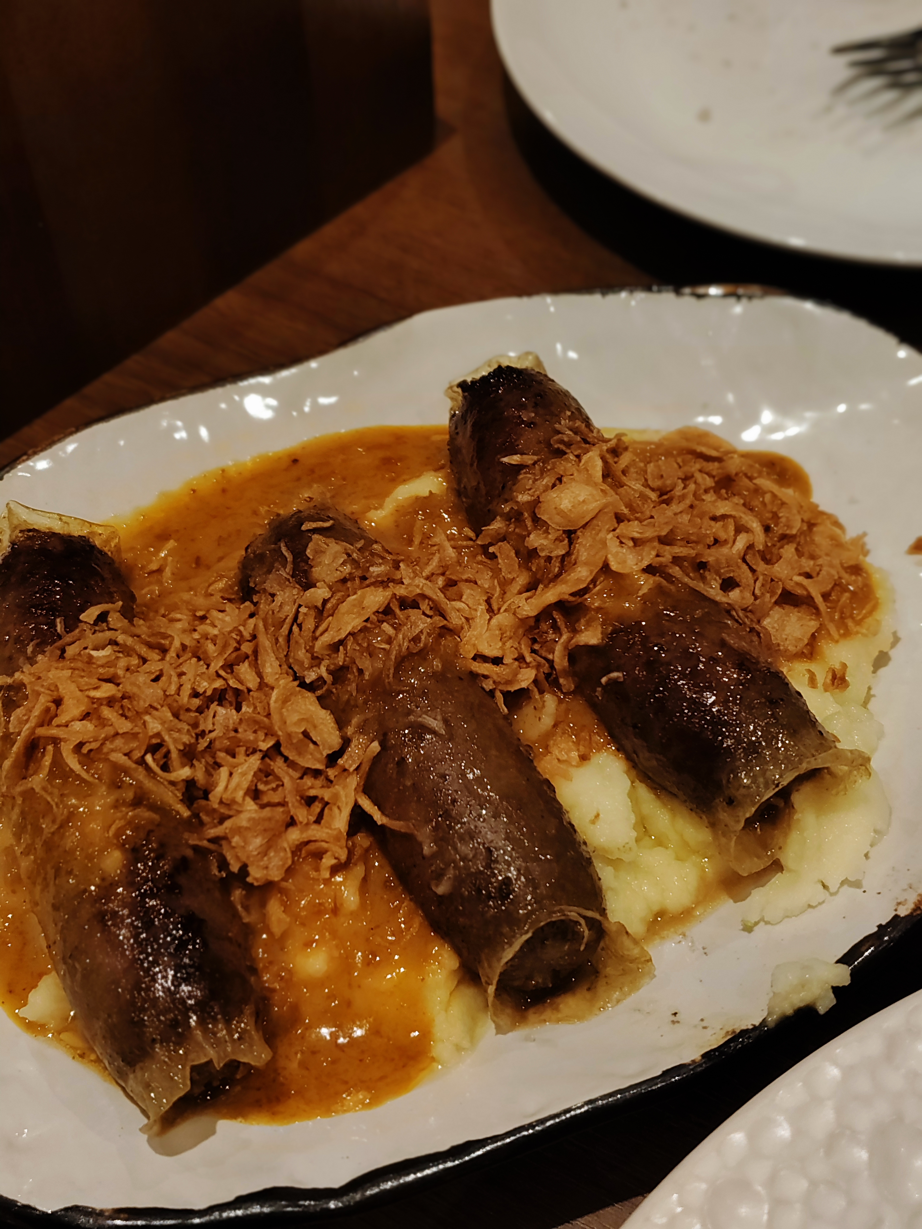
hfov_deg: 30.9
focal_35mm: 47
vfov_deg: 40.4
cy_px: 614
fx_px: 1669
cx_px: 461
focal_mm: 5.56
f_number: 4
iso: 795
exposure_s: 1/100
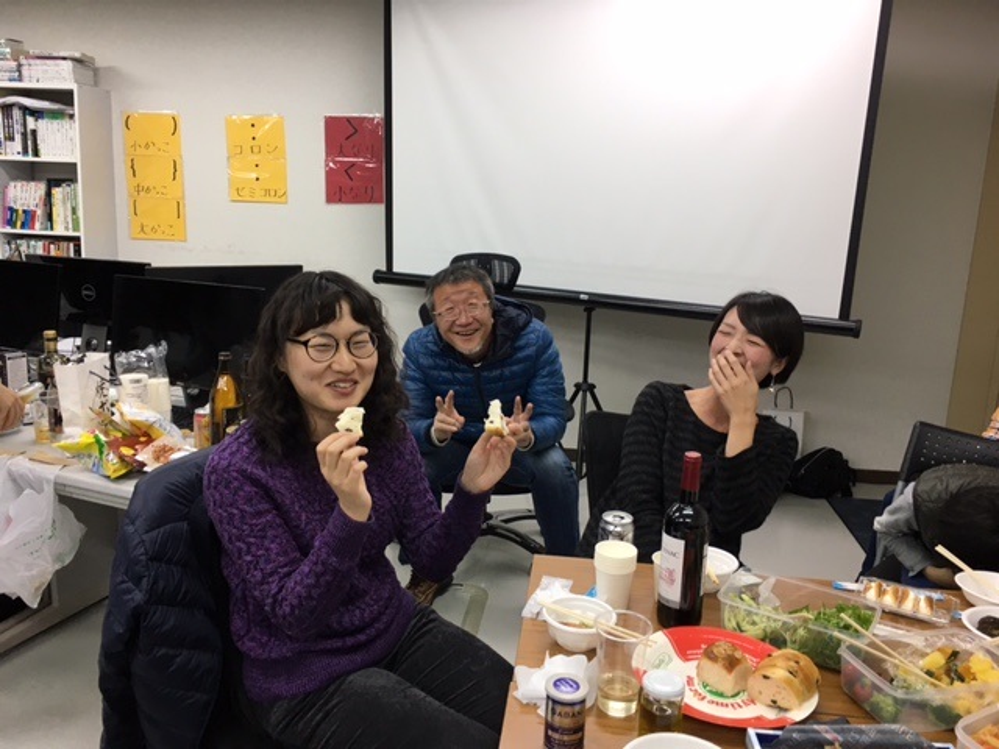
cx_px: 500
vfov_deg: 48.2
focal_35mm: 29
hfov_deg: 61.7
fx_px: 837
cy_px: 374
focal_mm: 4.15
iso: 40
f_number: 2.2
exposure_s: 1/30
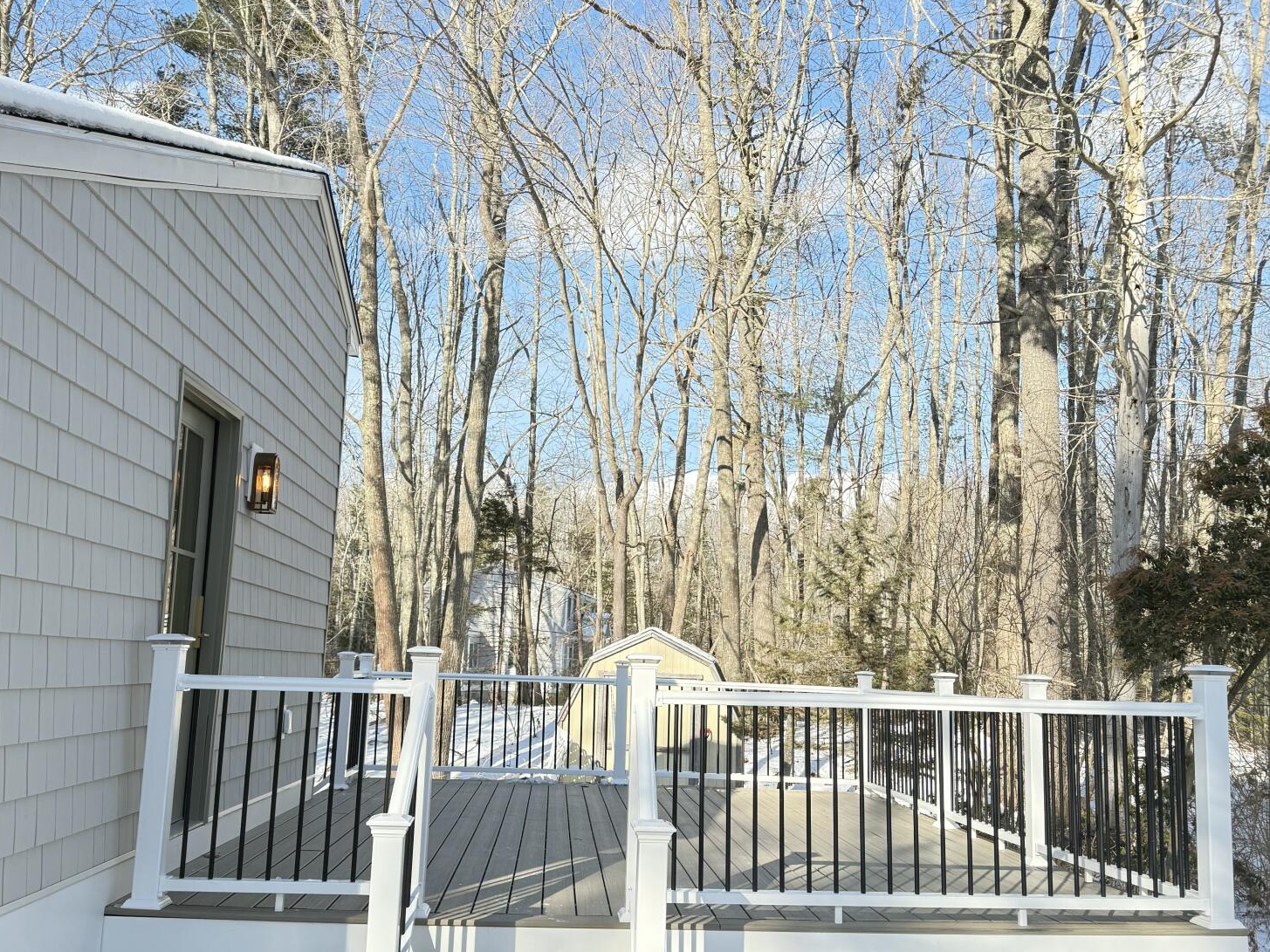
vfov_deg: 42.9
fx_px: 1211
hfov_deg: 55.4
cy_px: 487
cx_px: 623
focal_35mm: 33
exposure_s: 1/1292
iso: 100
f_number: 1.78
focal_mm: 6.76
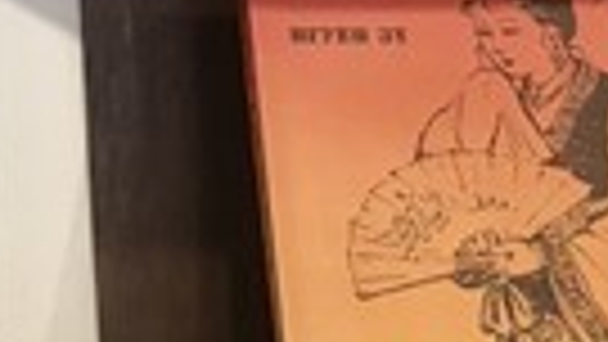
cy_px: -324
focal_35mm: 140
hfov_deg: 14.9
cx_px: -68
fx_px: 2257
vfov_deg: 8.3
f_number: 2.2
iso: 200
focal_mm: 4.15
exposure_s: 1/25
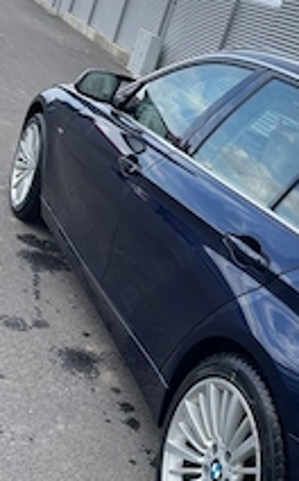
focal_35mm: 52
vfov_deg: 38.8
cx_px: 236
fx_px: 680
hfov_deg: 24.4
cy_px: 279
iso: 32
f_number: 1.6
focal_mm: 4.2
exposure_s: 1/1366
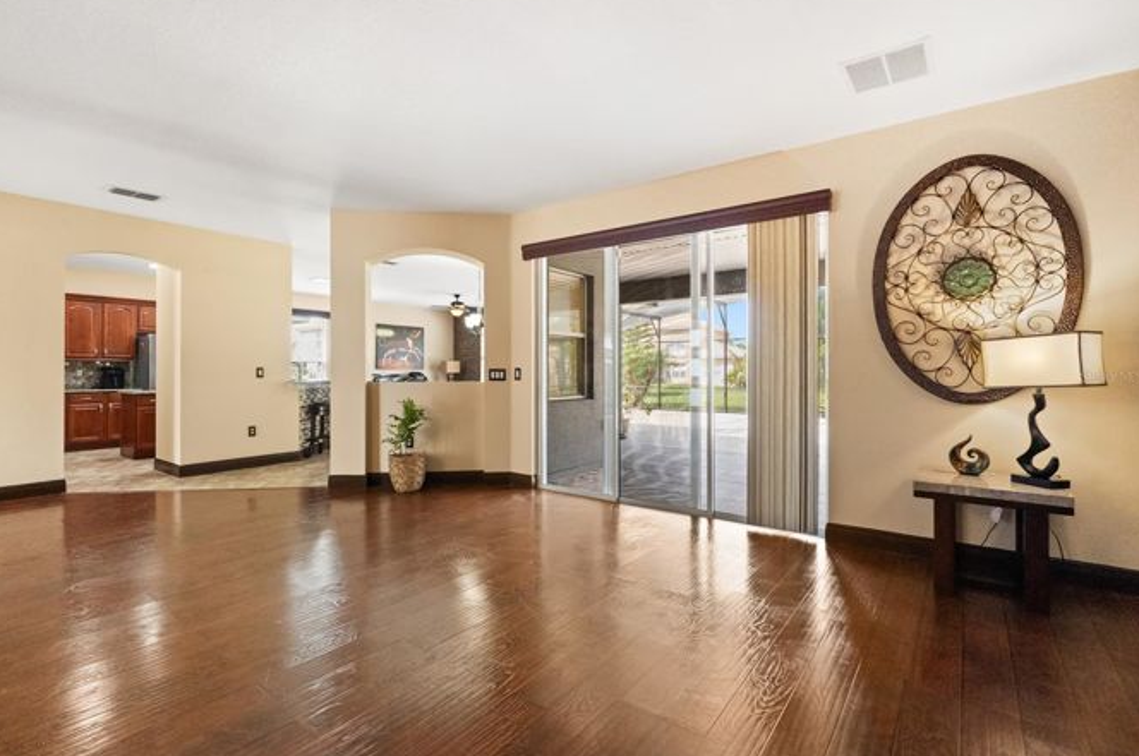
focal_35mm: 17
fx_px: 537
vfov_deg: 70.3
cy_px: 376
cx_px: 543
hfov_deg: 93.3
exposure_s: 1/250
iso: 5000
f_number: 5.6
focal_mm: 16
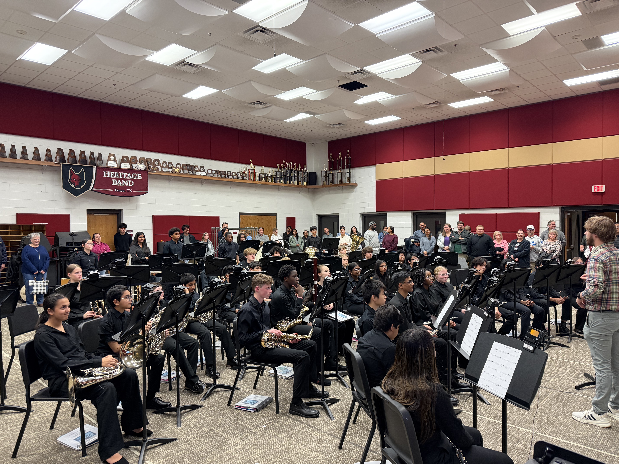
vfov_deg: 56.8
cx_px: 310
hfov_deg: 71.6
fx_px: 429
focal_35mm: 24
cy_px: 232
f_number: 1.78
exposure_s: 1/60
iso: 400
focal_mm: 6.76
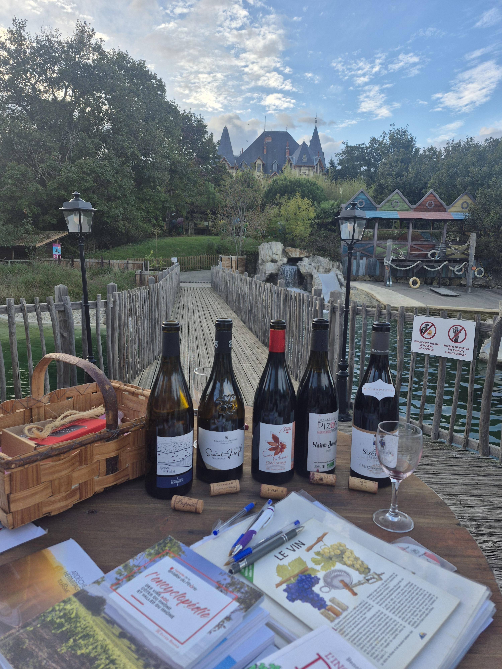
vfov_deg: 73.9
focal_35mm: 23
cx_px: 251
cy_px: 334
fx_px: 445
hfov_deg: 58.9
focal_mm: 5.4
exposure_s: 1/379
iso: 25
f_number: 1.8
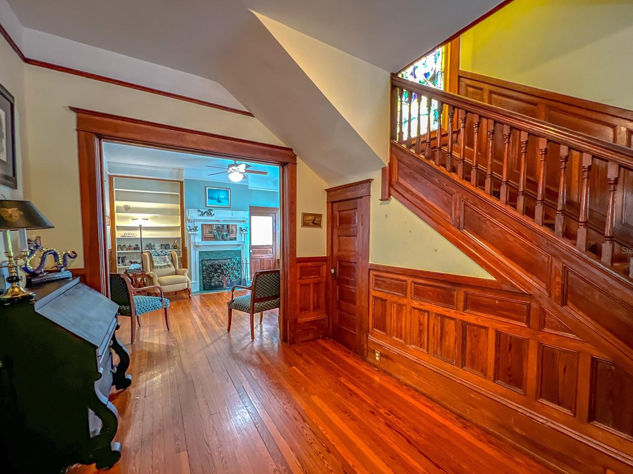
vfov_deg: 85.6
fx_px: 256
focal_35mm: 14
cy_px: 250
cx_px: 321
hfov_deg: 102.1
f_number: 1.8
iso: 1250
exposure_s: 1/9
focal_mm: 1.57
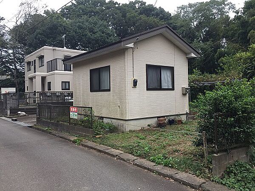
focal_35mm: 29
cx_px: 128
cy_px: 96
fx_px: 214
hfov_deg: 61.7
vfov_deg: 48.2
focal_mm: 4.15
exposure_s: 1/347
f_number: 2.2
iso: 32
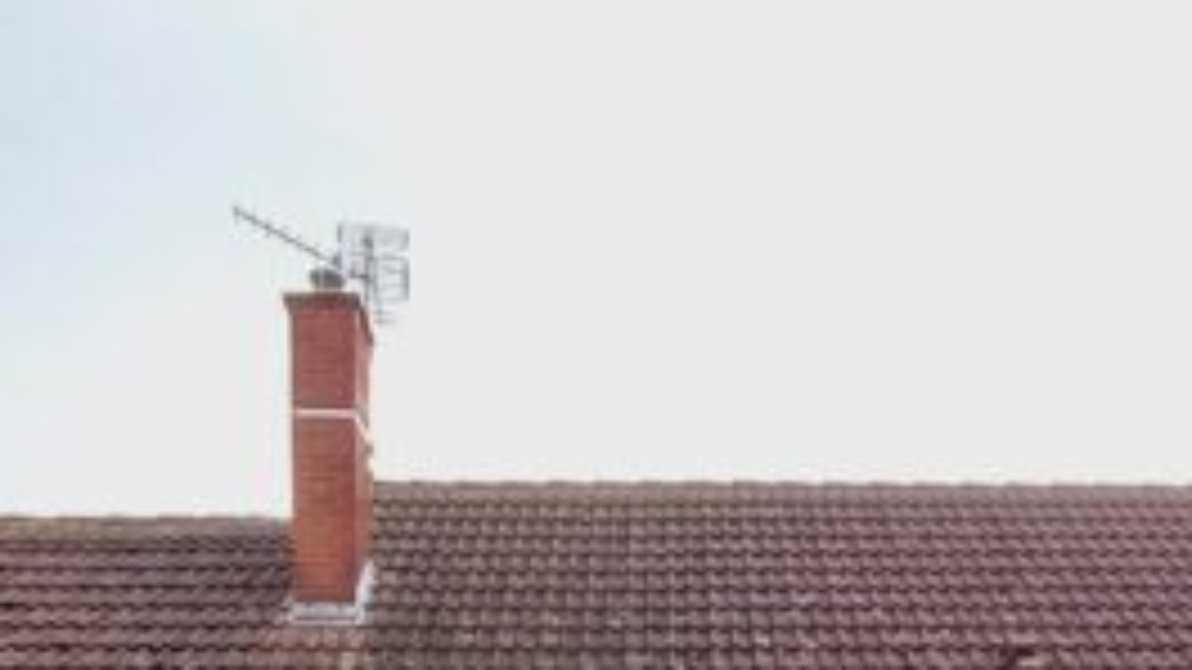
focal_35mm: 41
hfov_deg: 49.3
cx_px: 661
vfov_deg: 19.9
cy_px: 1250
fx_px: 1296
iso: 40
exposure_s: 1/176
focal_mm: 1.42
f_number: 2.2
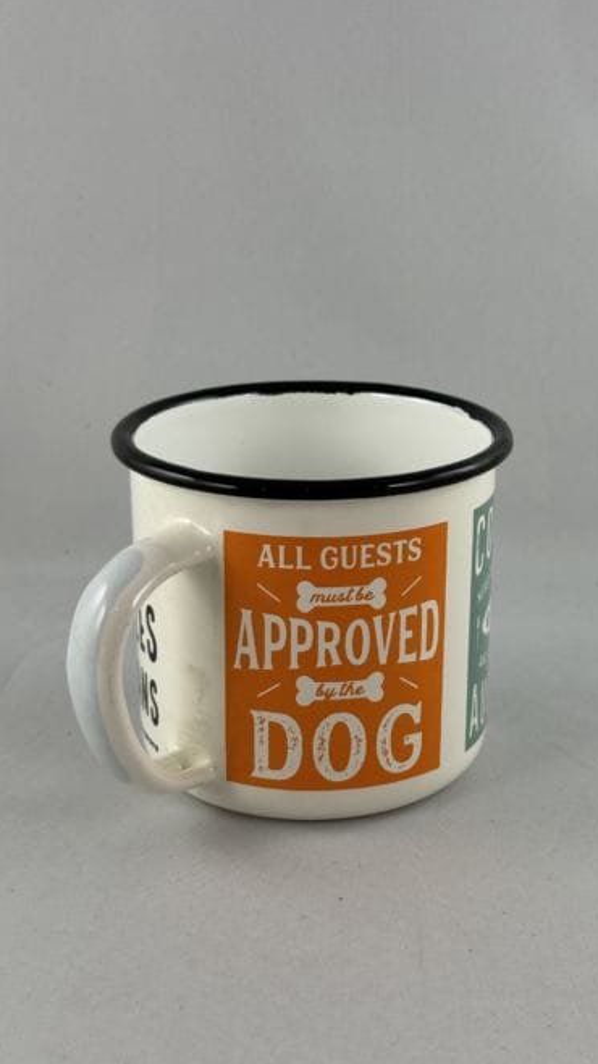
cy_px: 531
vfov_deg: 39.2
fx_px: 1494
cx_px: 390
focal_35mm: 53
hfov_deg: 22.6
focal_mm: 6.86
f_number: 1.78
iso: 50
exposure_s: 1/117
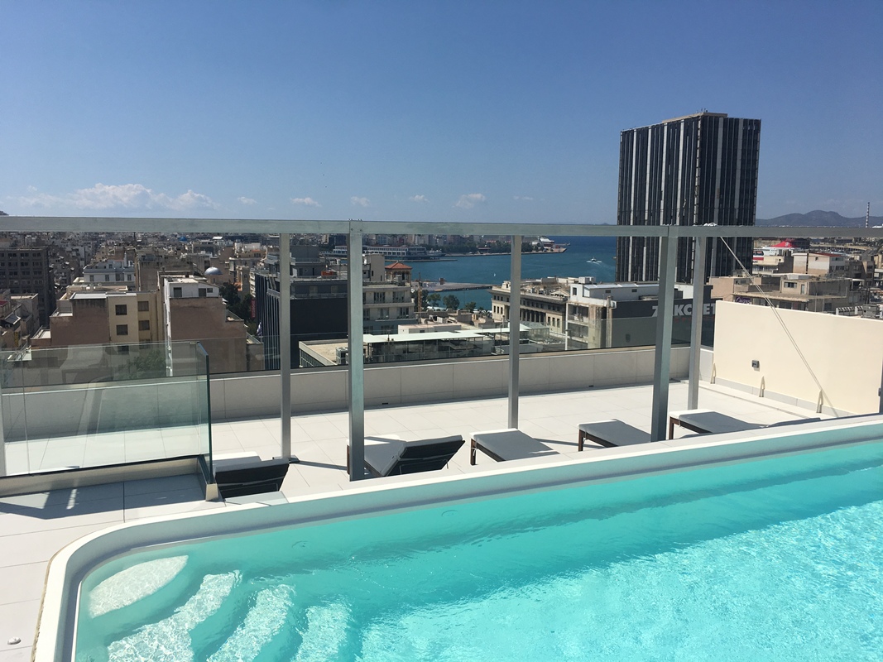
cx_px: 442
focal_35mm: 29
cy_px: 331
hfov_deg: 61.7
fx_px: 740
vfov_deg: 48.2
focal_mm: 4.15
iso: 25
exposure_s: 1/4049
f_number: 2.2
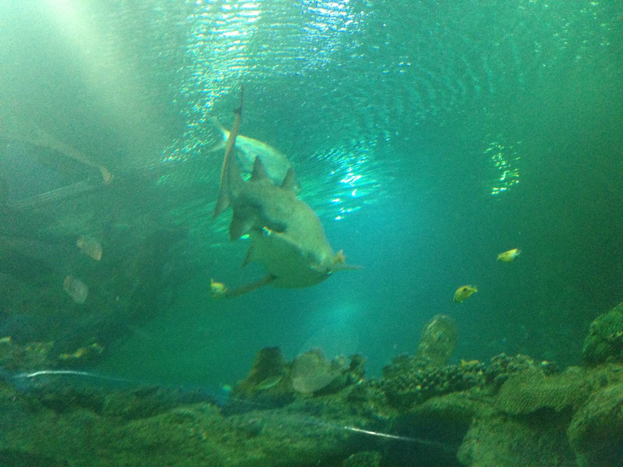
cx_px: 312
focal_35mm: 33
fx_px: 594
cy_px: 234
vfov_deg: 42.9
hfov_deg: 55.4
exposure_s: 1/20
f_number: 2.4
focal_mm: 4.12
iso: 400
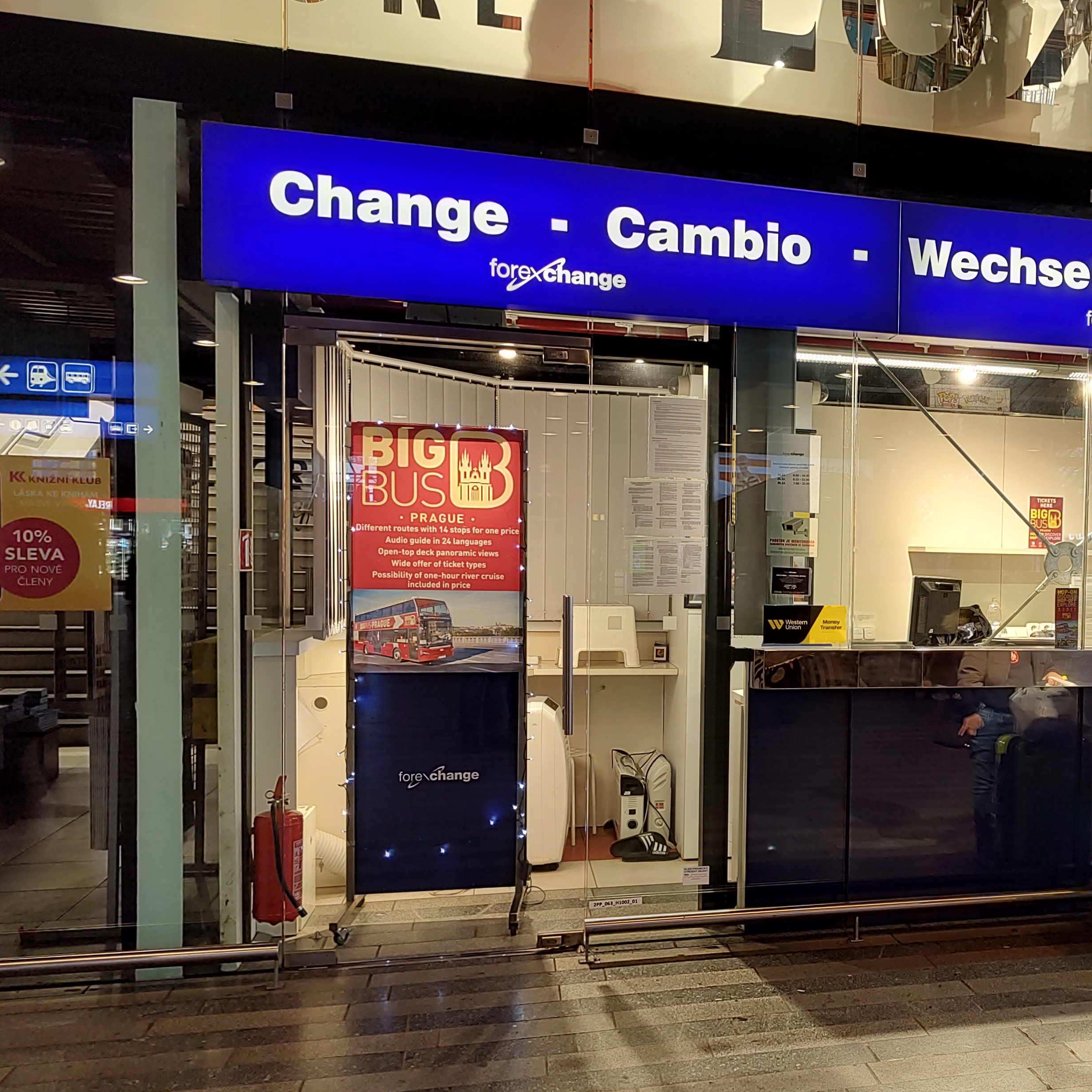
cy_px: 601
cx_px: 876
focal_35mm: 34
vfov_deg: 48.4
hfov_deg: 45.9
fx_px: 1213
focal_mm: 5.56
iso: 123
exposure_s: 1/50
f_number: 1.8
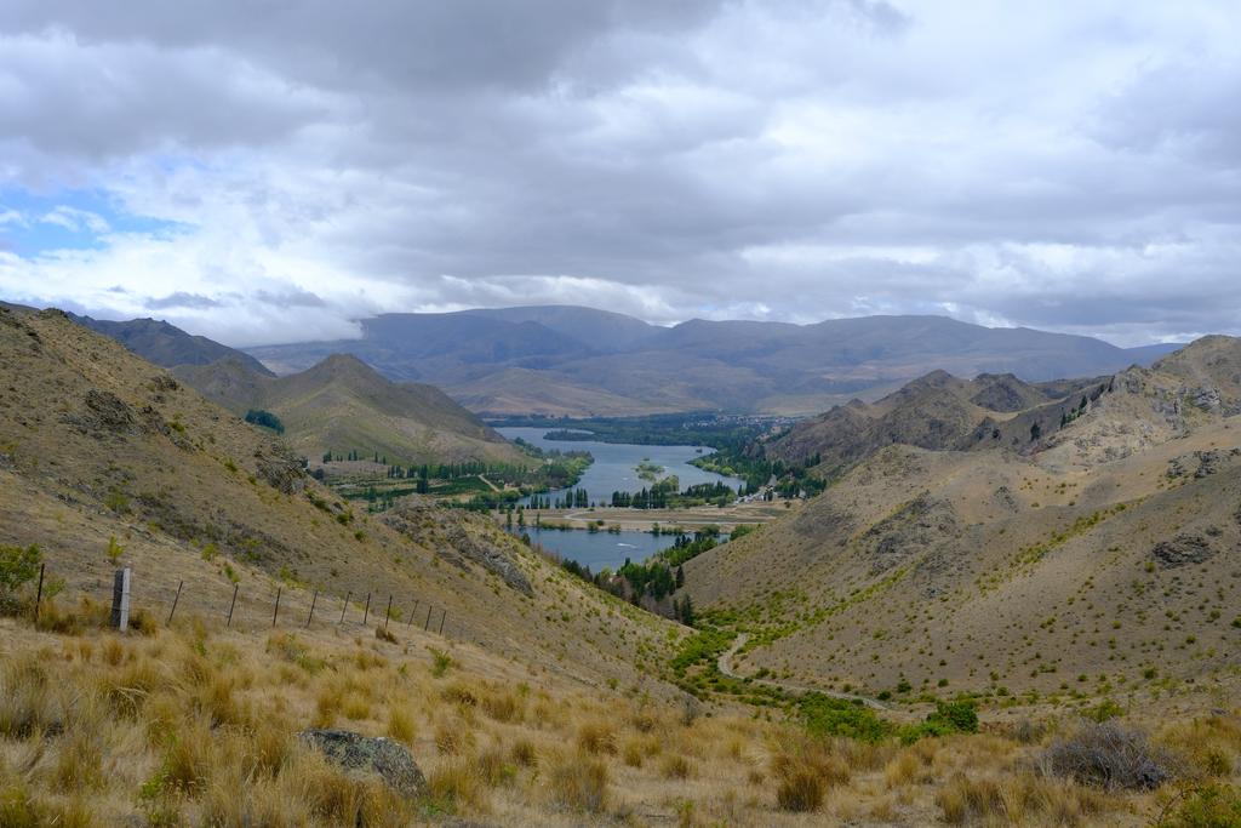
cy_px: 414
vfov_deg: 37.9
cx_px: 620
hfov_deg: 54.4
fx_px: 1207
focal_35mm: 35
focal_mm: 23
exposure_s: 1/480
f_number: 7.1
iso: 160
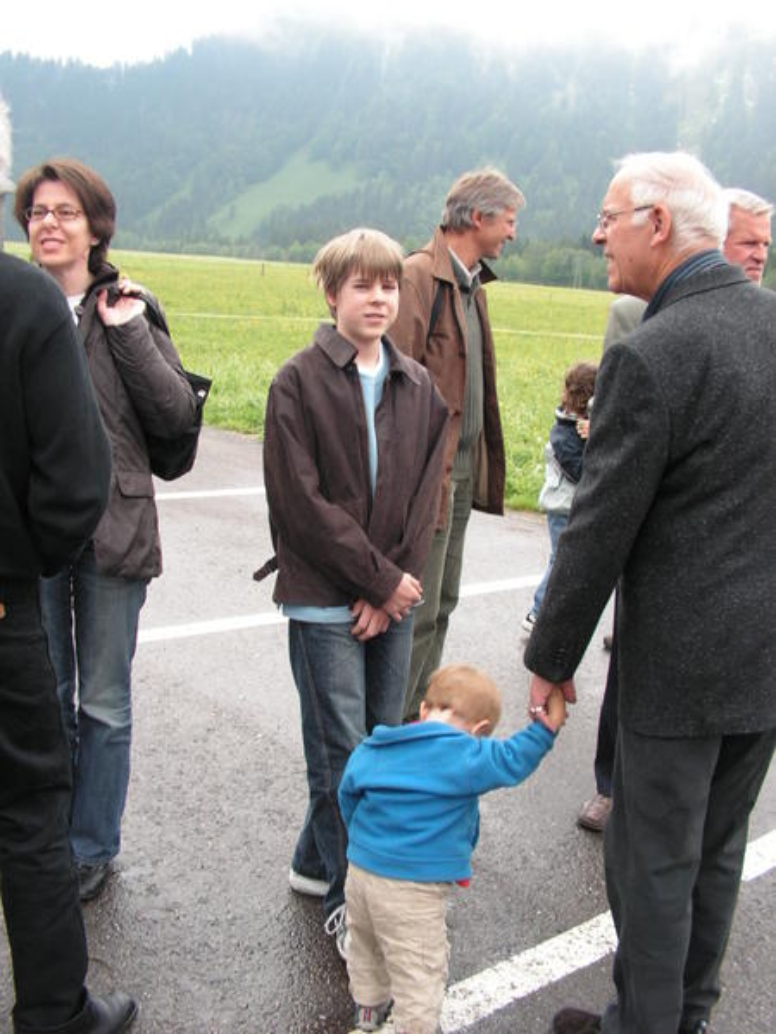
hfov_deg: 39.7
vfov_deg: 51.4
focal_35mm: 36
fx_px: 1076
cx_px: 388
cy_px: 517
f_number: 3.2
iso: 50
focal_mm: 6
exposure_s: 1/125
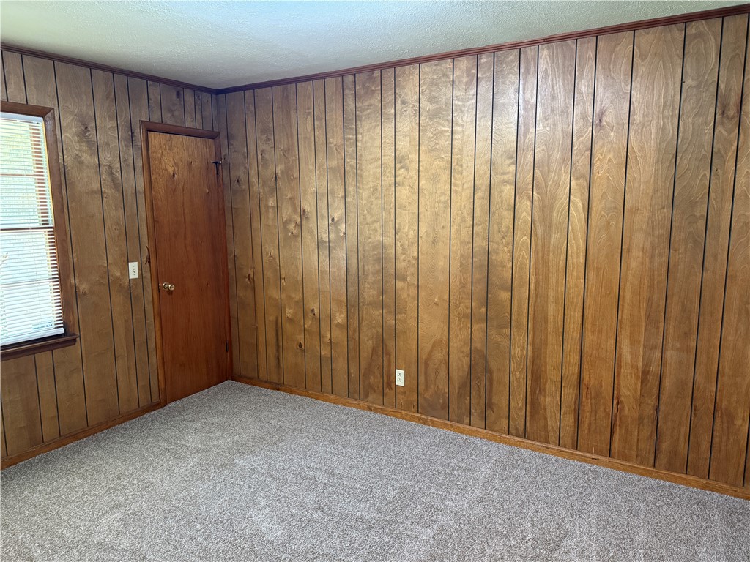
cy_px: 281
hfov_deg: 71.6
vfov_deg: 56.8
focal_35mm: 24
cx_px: 375
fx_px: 520
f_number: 1.78
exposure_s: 1/60
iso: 640
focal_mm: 6.76
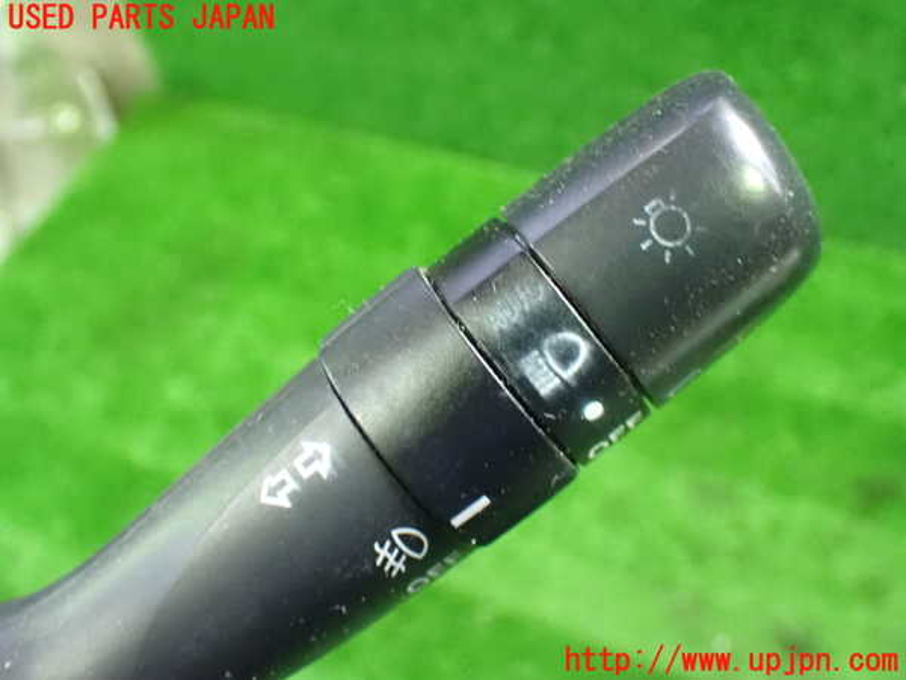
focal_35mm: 41
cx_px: 453
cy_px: 340
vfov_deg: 35.1
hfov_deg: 45.8
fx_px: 1073
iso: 1600
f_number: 2.8
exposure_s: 1/40
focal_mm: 7.31
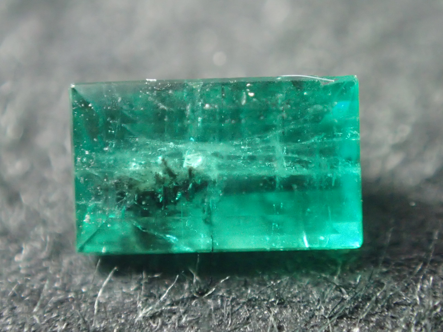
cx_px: 222
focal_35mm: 100
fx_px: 1280
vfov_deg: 14.8
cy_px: 166
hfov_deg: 19.6
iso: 1600
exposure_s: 1/40
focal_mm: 18
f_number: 4.9
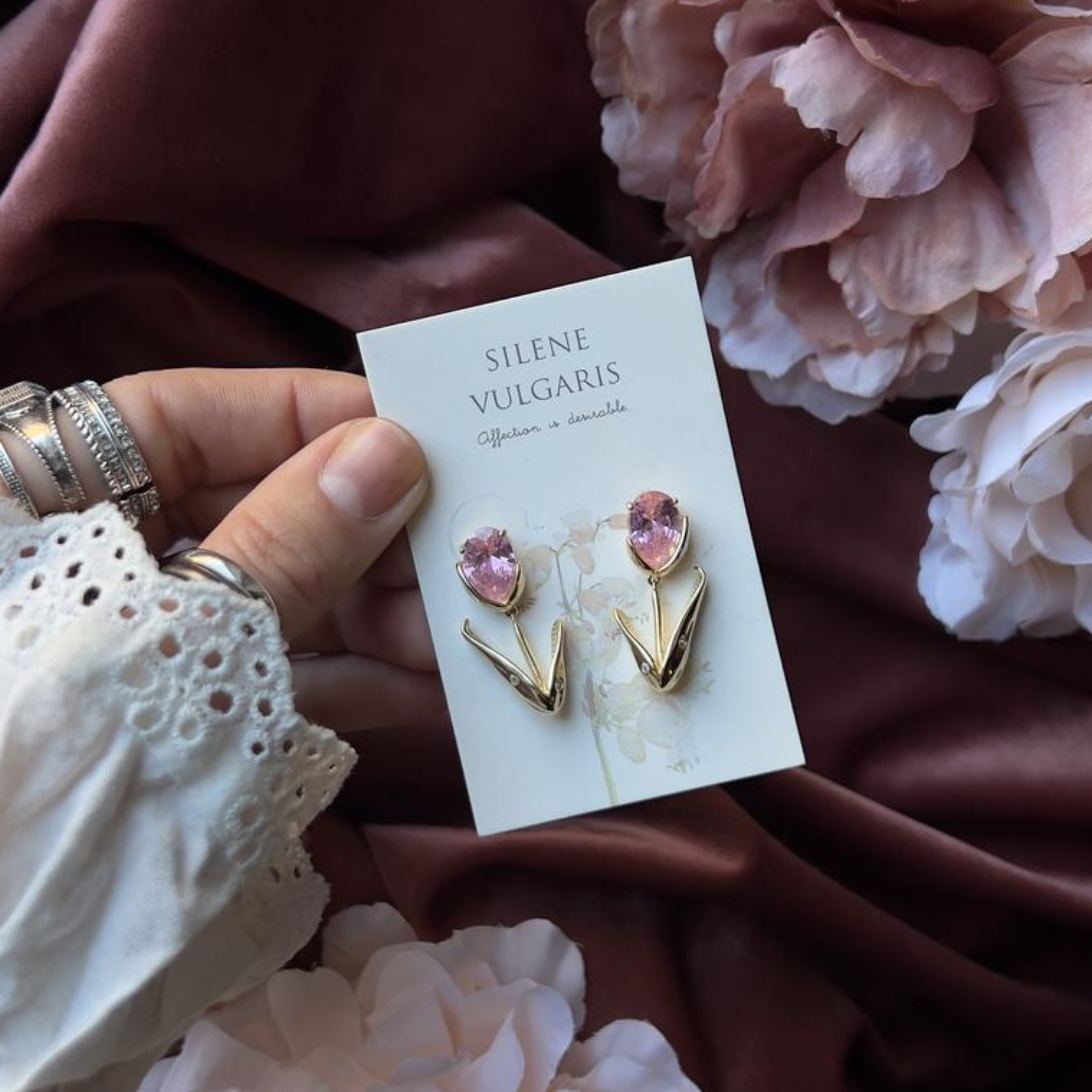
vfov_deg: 52.4
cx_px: 548
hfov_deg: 52.5
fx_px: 1106
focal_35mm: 31
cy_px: 603
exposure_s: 1/121
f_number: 1.5
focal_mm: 5.7
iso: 40
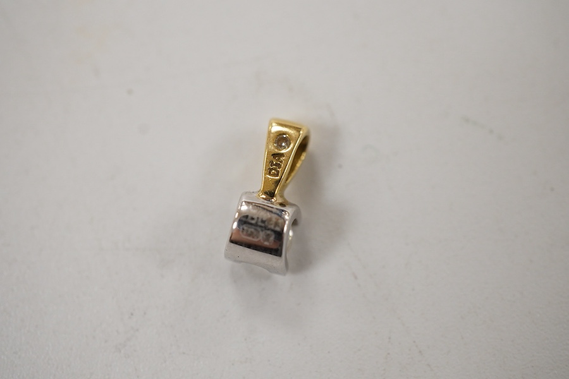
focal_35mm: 45
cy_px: 190
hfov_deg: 43.6
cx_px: 284
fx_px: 711
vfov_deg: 29.9
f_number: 10
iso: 1250
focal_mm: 30
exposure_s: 1/125
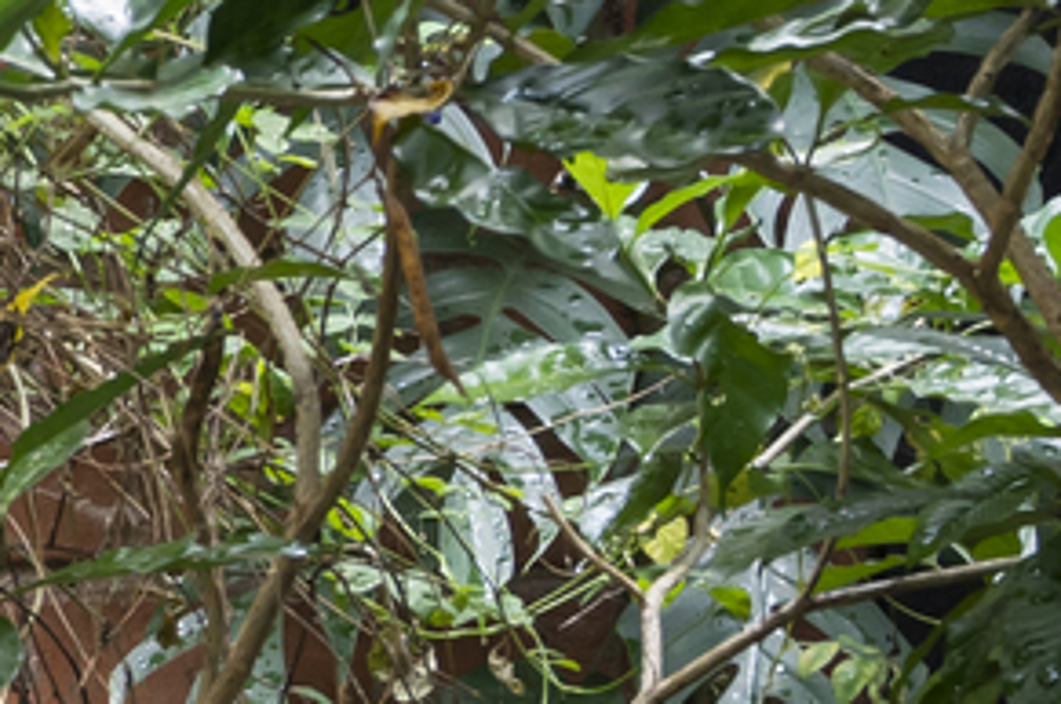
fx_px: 6986
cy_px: 531
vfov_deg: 5.8
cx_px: -2155
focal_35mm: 237
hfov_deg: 7.6
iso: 500
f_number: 9
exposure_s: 1/13
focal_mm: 34.5
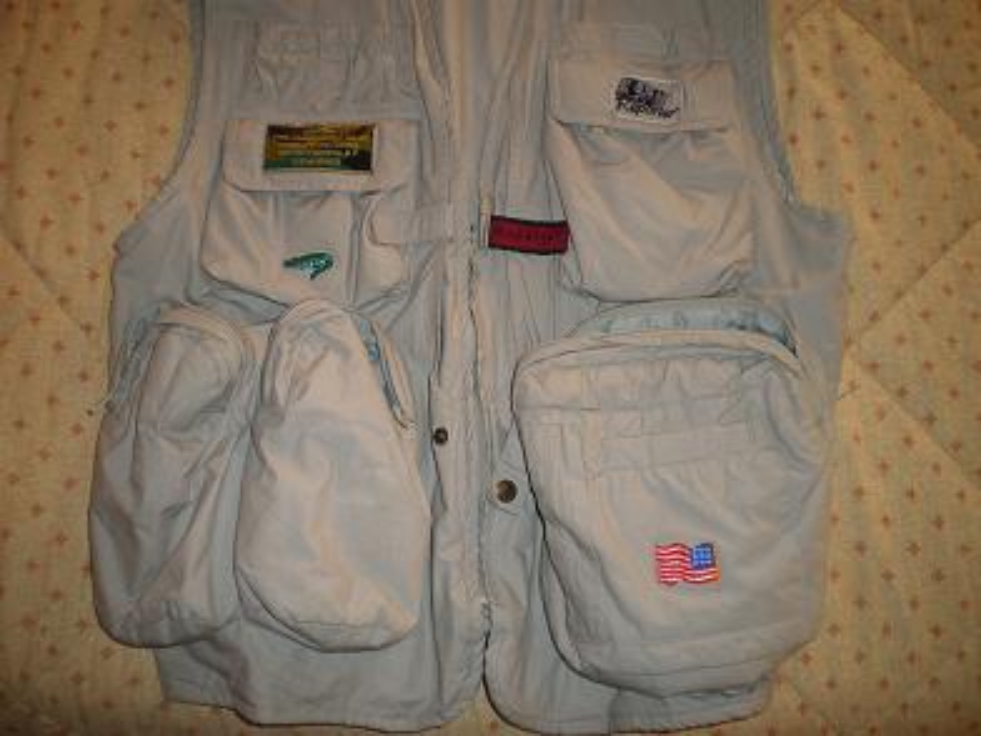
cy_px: 368
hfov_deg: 51.4
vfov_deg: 39.7
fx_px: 1020
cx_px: 490
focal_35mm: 36
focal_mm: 6.3
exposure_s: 1/50
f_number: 3.1
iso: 100
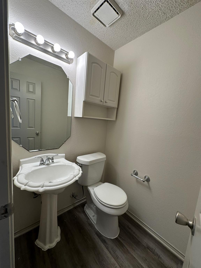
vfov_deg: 102.1
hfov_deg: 85.7
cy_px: 134
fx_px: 108
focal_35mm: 14
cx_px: 100
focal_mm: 2.22
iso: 125
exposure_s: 1/120
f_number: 2.2
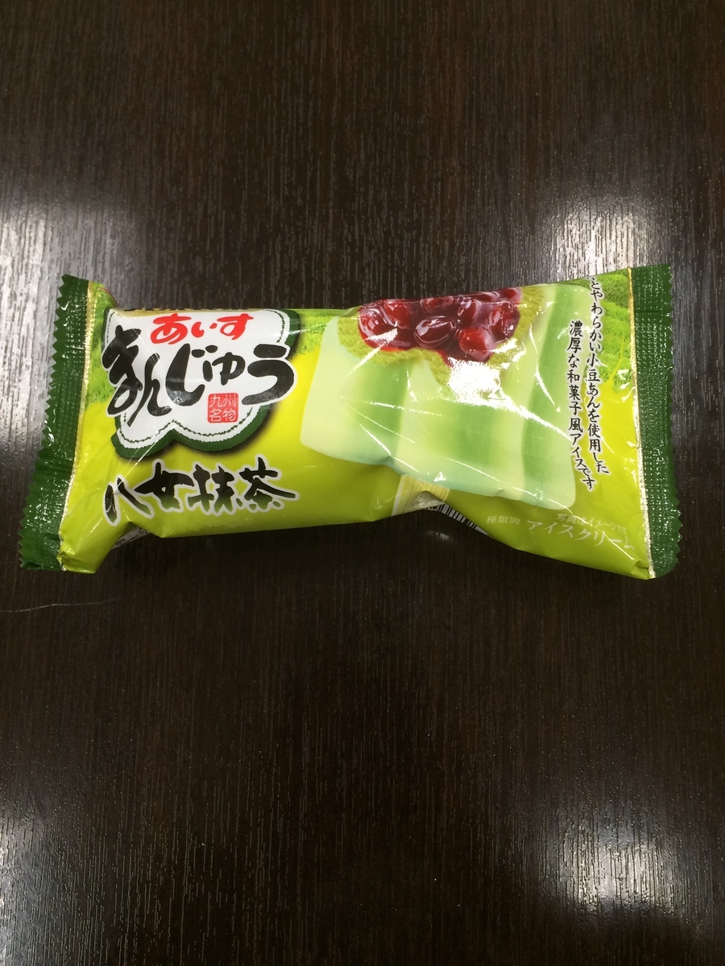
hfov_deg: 48.2
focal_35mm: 29
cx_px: 362
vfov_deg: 61.7
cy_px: 483
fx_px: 810
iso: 50
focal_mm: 4.15
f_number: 2.2
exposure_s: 1/30
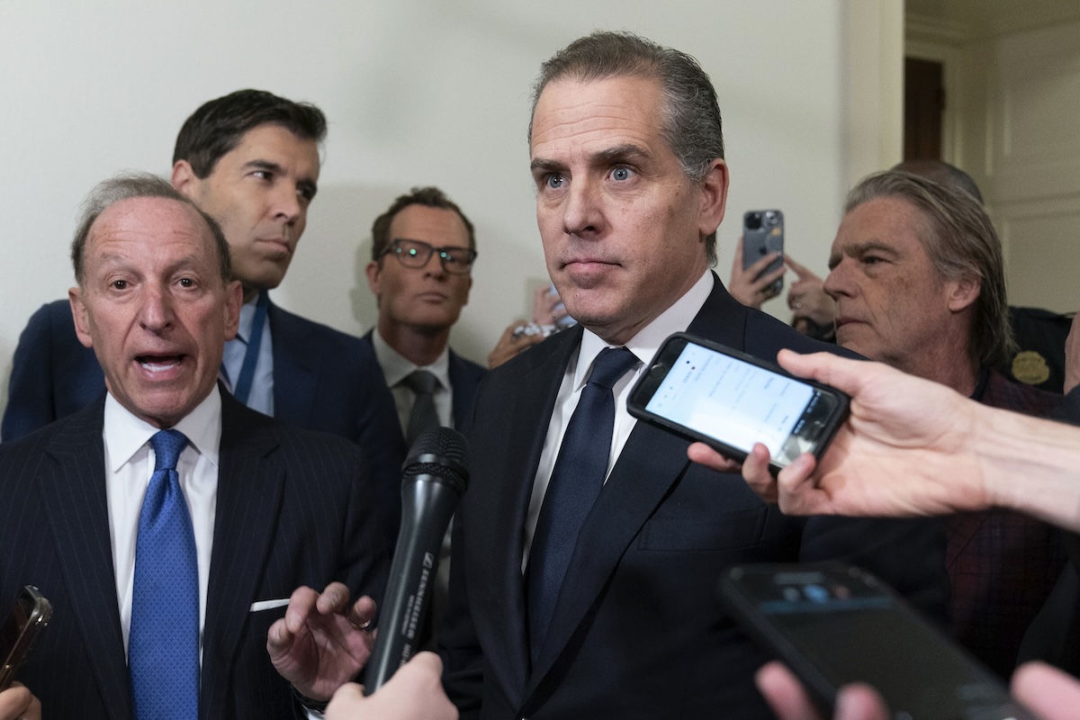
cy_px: 360
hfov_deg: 73.7
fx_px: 720
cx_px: 540
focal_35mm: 24
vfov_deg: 53.1
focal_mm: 24
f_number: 2.8
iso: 3200
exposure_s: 1/200
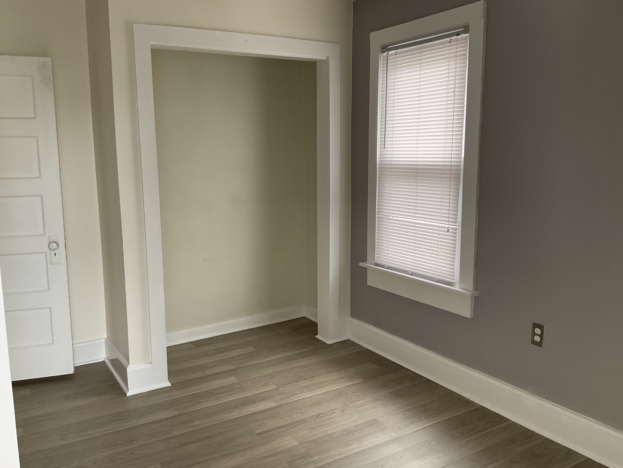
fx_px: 540
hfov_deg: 60.0
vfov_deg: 46.8
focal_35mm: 30
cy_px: 233
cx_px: 304
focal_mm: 3
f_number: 1.8
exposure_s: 1/60
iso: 64
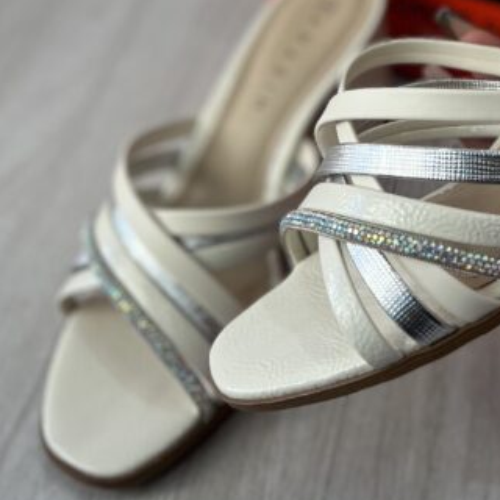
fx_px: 1095
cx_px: 483
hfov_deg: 24.7
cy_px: -1
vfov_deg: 24.5
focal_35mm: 67
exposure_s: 1/150
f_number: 1.5
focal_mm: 5.7
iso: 32
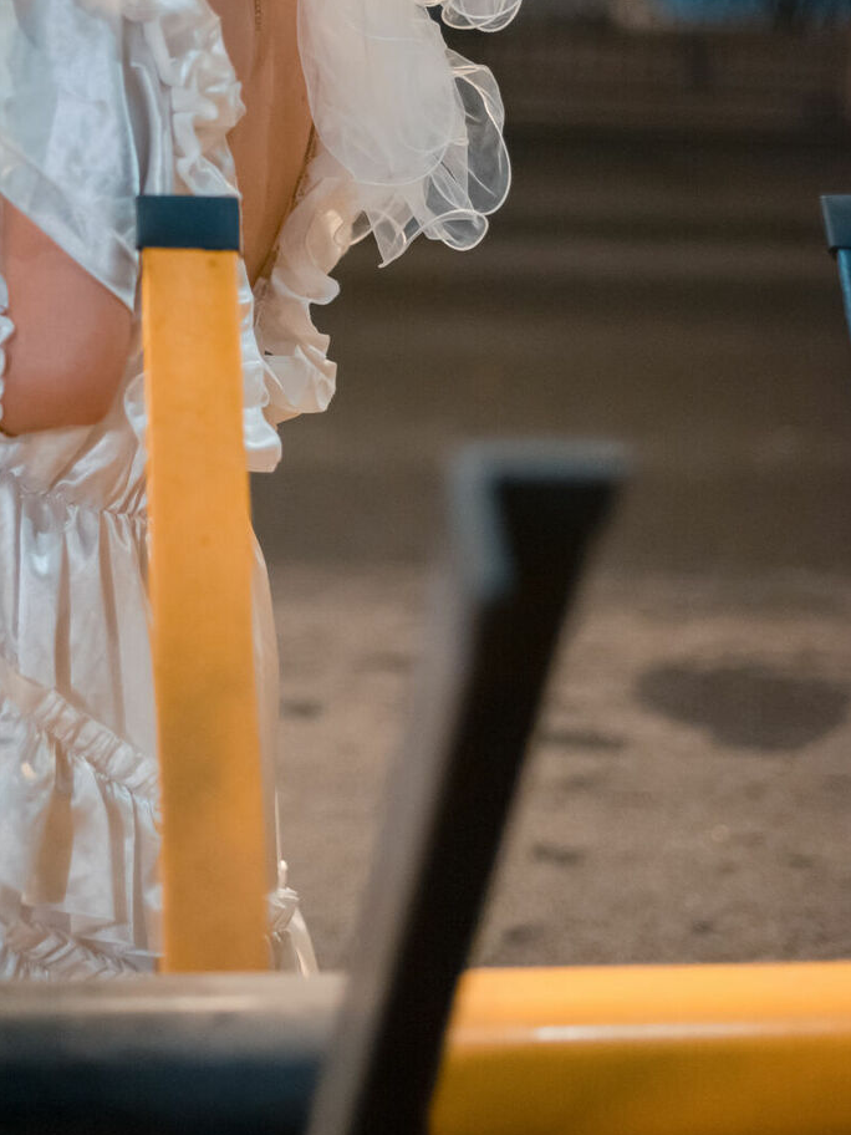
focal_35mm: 83
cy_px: 329
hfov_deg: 17.7
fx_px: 2721
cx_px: 231
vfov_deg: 23.4
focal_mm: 50
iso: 2000
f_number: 1.4
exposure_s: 1/1600
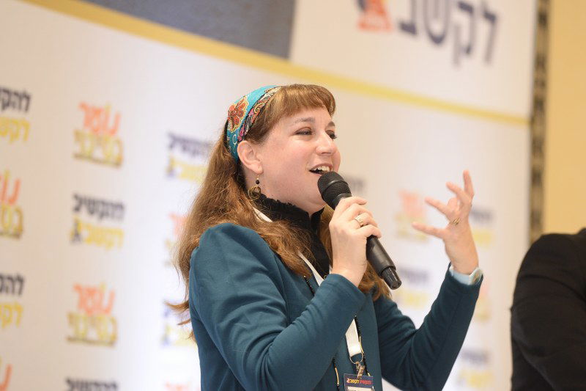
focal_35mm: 200
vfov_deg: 6.9
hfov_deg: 10.3
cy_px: 196
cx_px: 293
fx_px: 3255
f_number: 4
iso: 2000
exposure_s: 1/160
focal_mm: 200
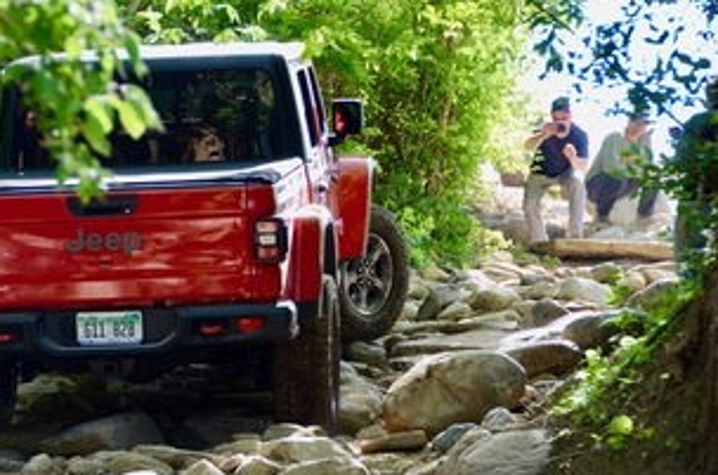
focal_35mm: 188
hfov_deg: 11.0
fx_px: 3733
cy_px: 280
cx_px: 250
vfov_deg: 7.3
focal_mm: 95
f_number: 5.3
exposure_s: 1/320
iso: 800
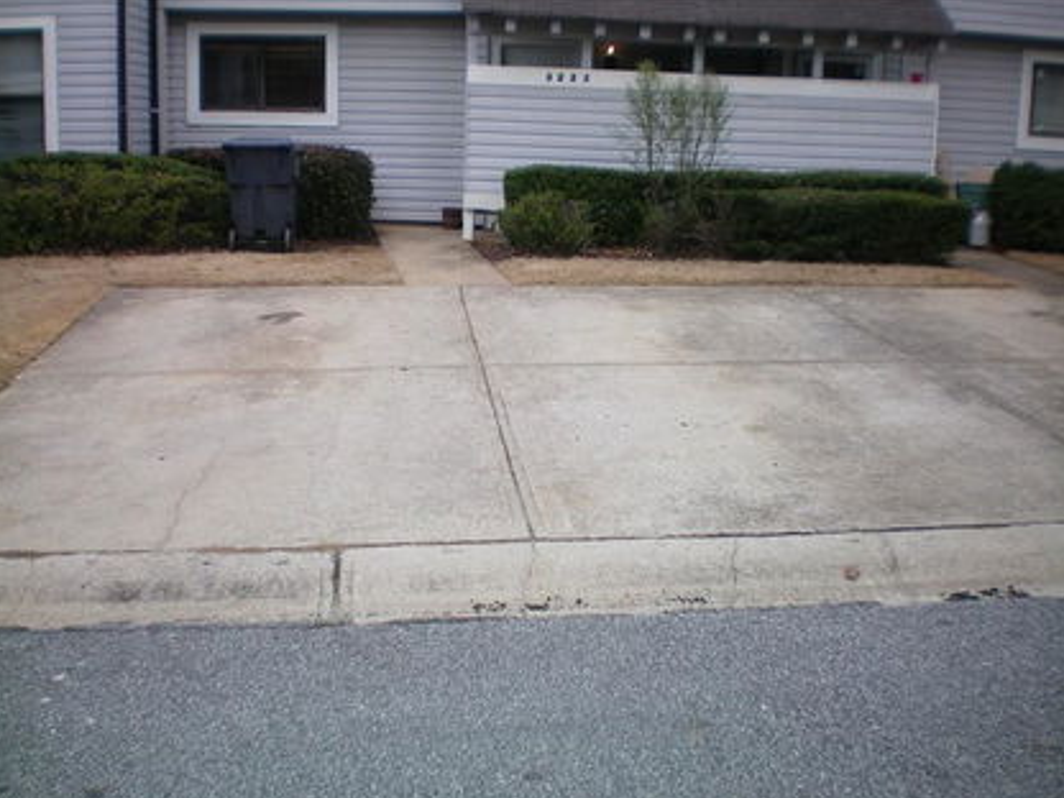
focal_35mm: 39
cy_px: 404
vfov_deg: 36.8
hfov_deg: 47.9
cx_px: 526
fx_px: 1199
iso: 64
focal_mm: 6.3
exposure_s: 1/400
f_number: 3.1
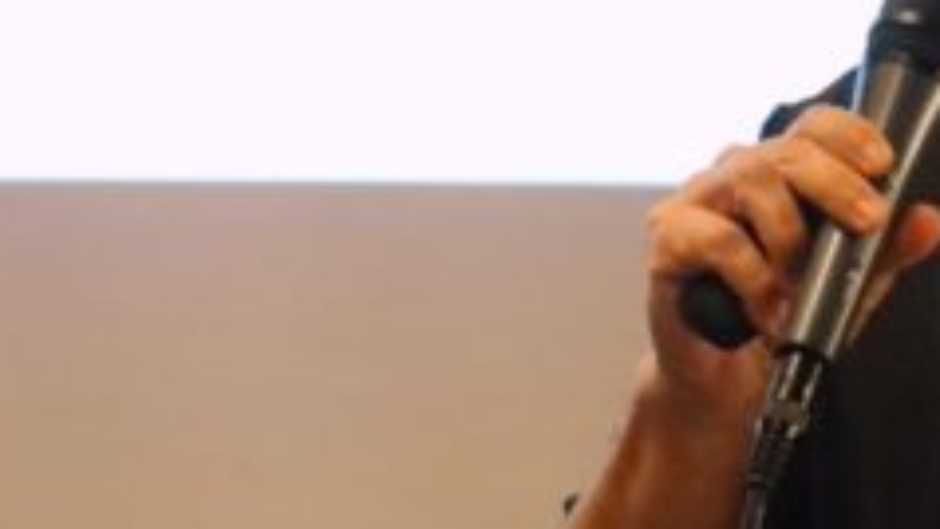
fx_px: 15806
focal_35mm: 634
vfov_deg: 1.9
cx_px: 735
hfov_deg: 3.4
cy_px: 111
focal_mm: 73.3
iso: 2000
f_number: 3.5
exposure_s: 1/200
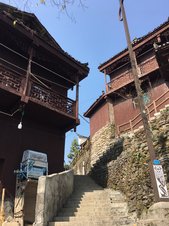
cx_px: 84
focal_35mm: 29
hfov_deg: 48.2
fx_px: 189
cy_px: 113
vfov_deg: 61.7
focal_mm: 4.15
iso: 25
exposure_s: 1/754
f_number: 2.2
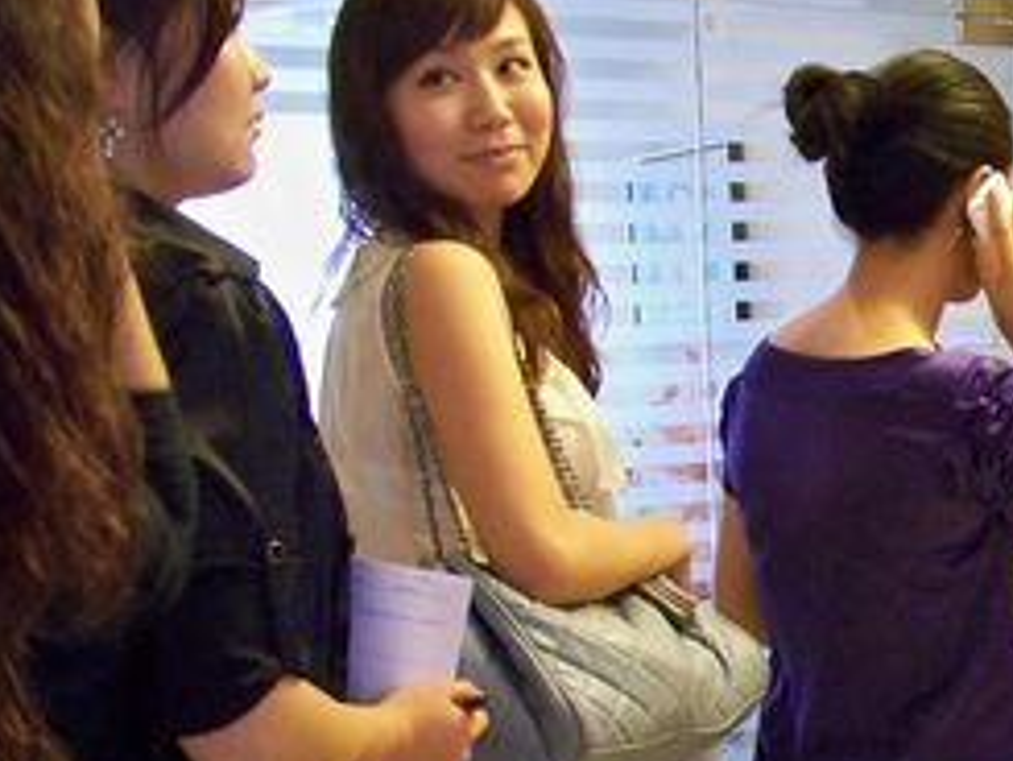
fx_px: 2167
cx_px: 1054
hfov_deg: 24.9
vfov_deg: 19.4
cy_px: 744
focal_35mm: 74
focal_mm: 5.85
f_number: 2.8
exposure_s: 1/30
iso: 800
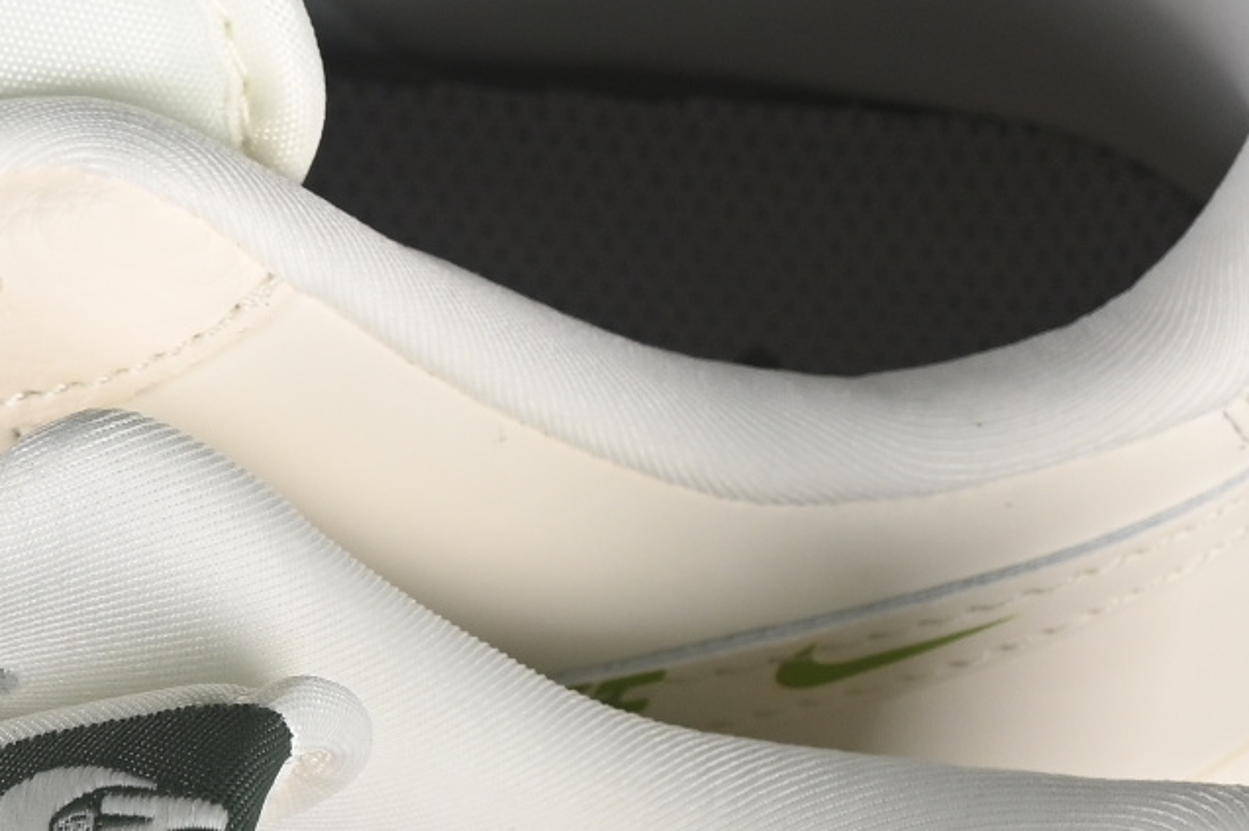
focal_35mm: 328
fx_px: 11373
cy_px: 1041
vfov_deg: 4.2
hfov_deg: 6.2
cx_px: -475
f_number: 7.1
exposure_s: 1/80
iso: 160
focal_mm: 50
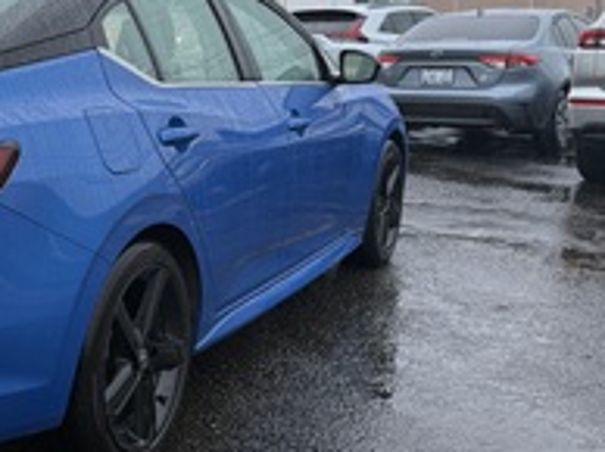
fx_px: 908
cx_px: -25
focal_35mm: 52
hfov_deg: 33.2
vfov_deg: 27.9
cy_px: 173
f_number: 1.78
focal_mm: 6.76
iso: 160
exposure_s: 1/50
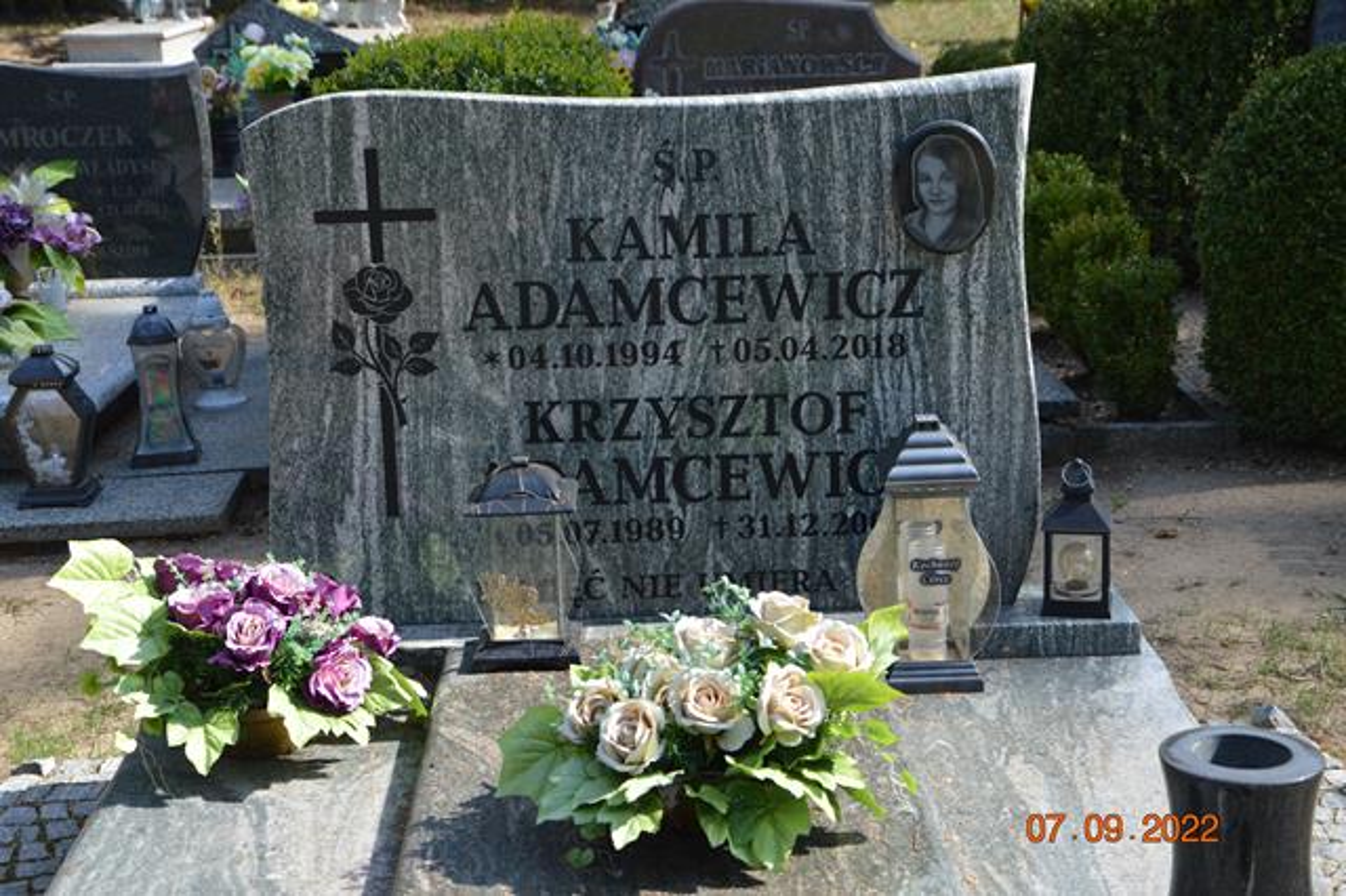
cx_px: 673
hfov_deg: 33.4
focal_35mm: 60
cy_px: 448
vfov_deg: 22.6
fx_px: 2242
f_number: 6.3
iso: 100
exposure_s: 1/160
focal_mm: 40
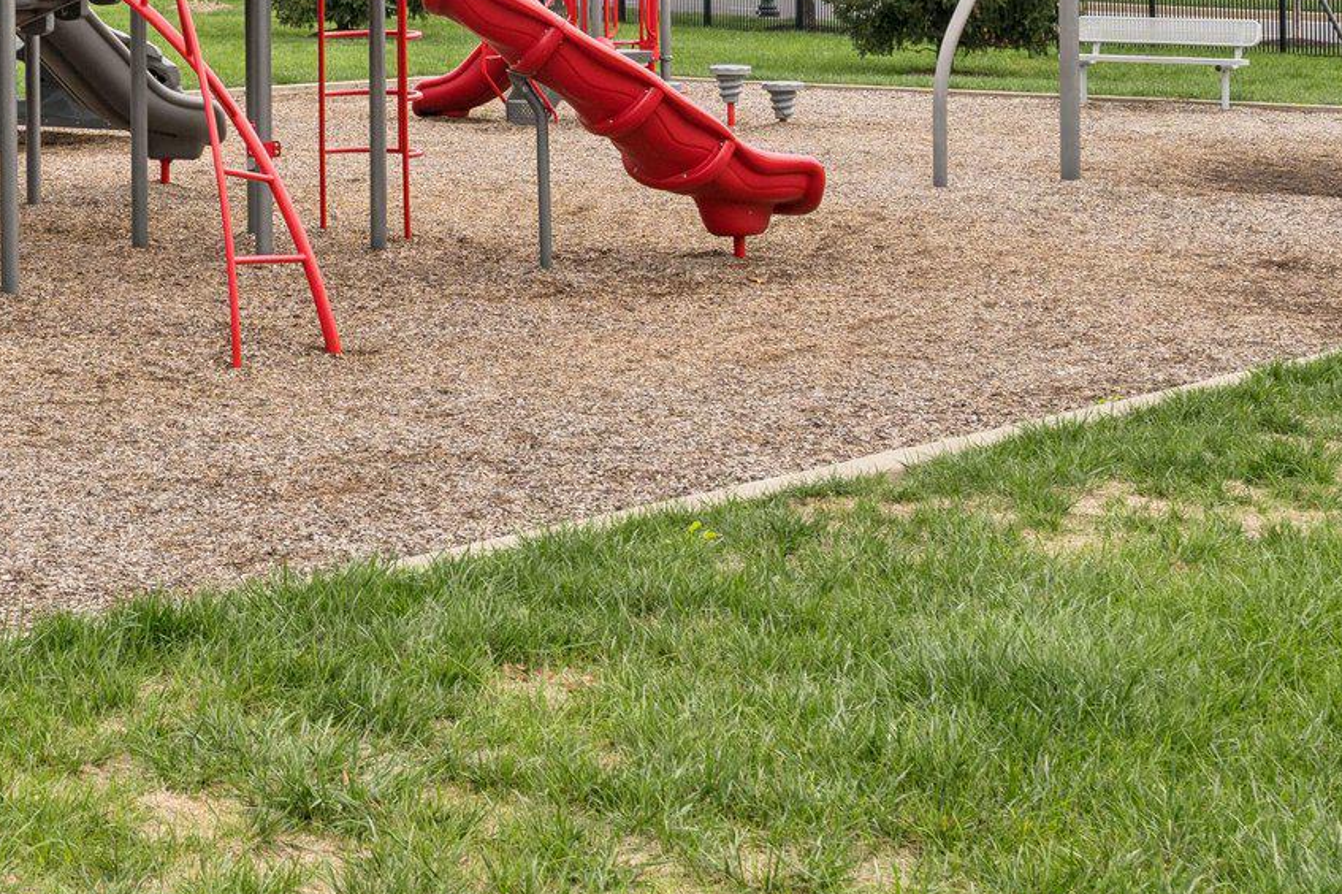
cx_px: 10
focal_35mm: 76
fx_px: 2840
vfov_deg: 17.2
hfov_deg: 25.3
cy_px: -136
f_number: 8
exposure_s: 1/500
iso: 400
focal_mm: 31.5
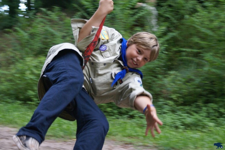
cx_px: 112
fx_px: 516
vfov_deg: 16.6
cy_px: 75
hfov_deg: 24.6
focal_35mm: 82
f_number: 5.6
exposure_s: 1/100
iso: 800
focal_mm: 55
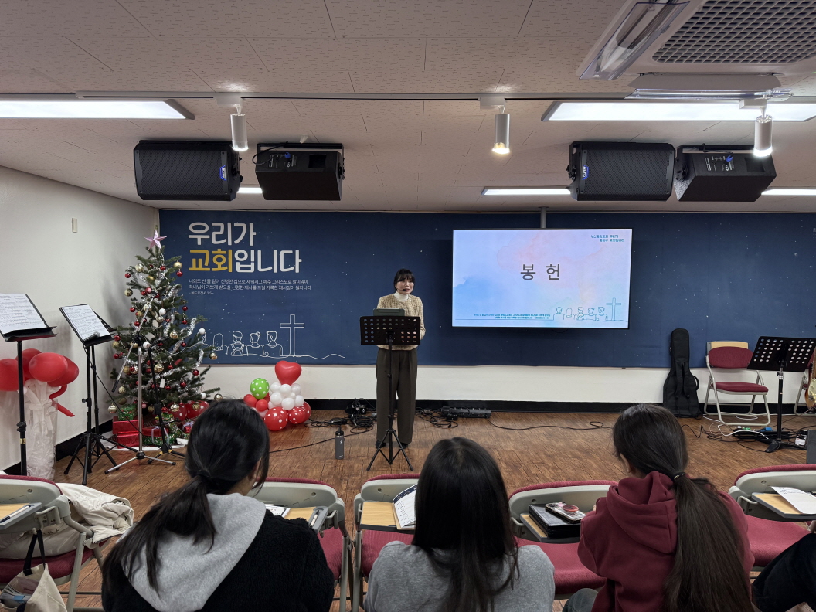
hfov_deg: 71.6
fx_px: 566
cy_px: 306
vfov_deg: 56.8
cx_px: 408
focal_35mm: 24
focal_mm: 6.76
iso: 200
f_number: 1.78
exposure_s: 1/120
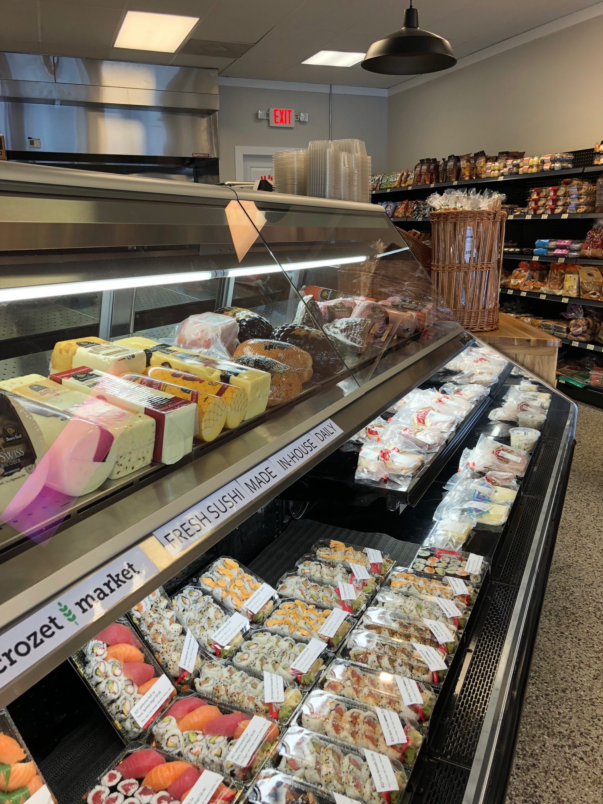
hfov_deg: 49.7
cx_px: 302
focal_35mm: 28
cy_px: 402
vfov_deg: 63.4
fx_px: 650
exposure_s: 1/120
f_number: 1.8
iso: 50
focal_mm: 3.99
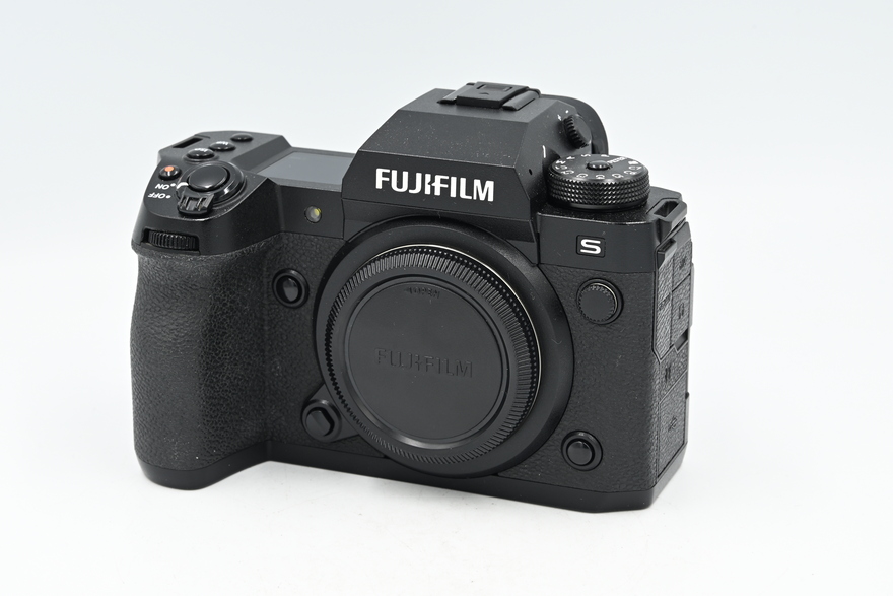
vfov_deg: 18.2
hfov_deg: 27.0
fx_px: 1861
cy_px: 298
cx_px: 446
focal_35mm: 75
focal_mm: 75
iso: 200
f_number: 14
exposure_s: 1/20
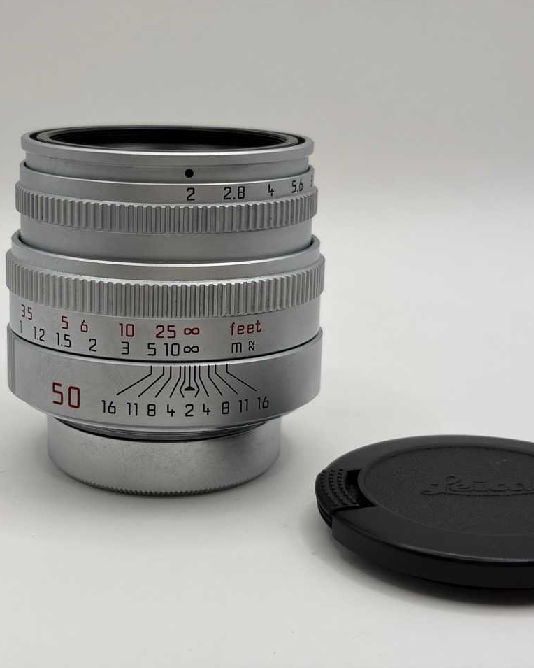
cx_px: 181
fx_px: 1343
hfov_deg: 22.4
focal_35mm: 68
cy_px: 333
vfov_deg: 27.9
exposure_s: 1/296
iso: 32
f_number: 1.6
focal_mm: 5.96
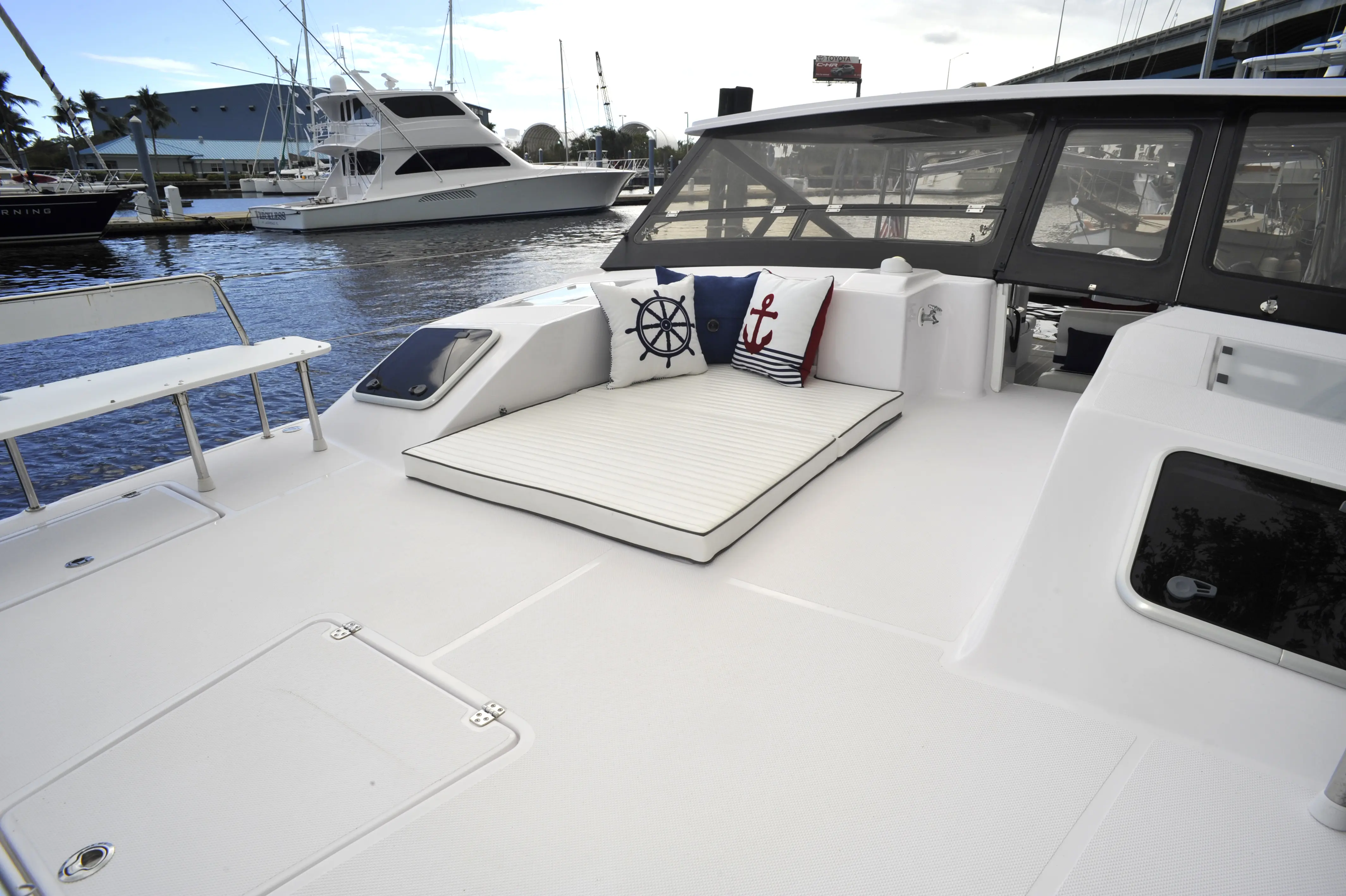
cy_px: 448
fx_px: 747
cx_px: 673
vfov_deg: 61.9
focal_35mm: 20
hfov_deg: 84.0
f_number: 16
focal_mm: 20
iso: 400
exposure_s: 1/250
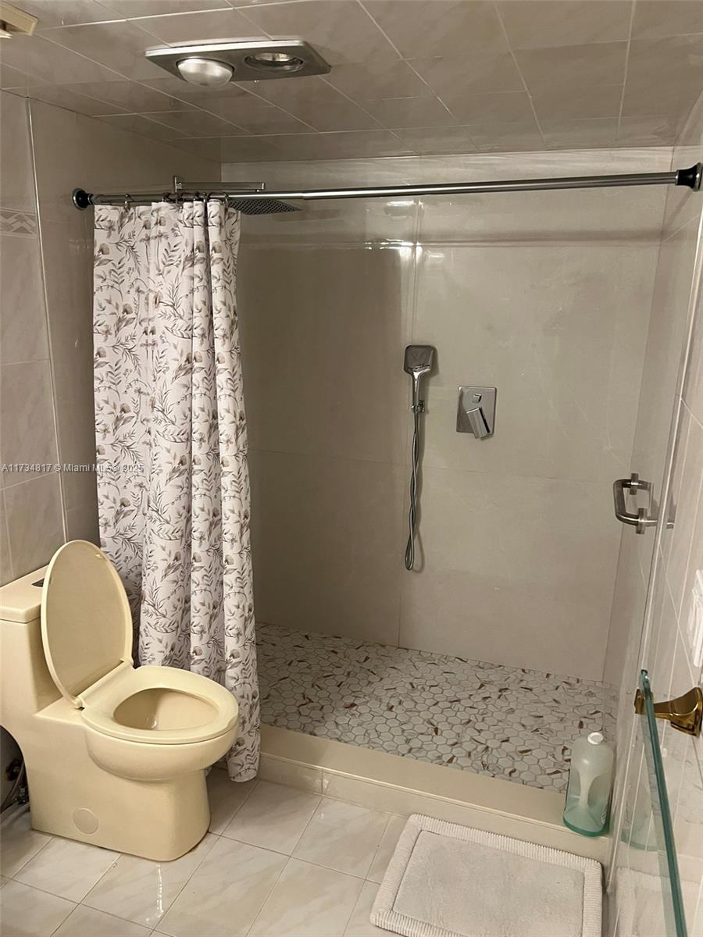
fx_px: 704
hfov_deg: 53.1
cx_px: 352
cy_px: 468
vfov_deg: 67.3
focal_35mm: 26
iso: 160
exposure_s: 1/60
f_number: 1.5
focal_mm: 5.7
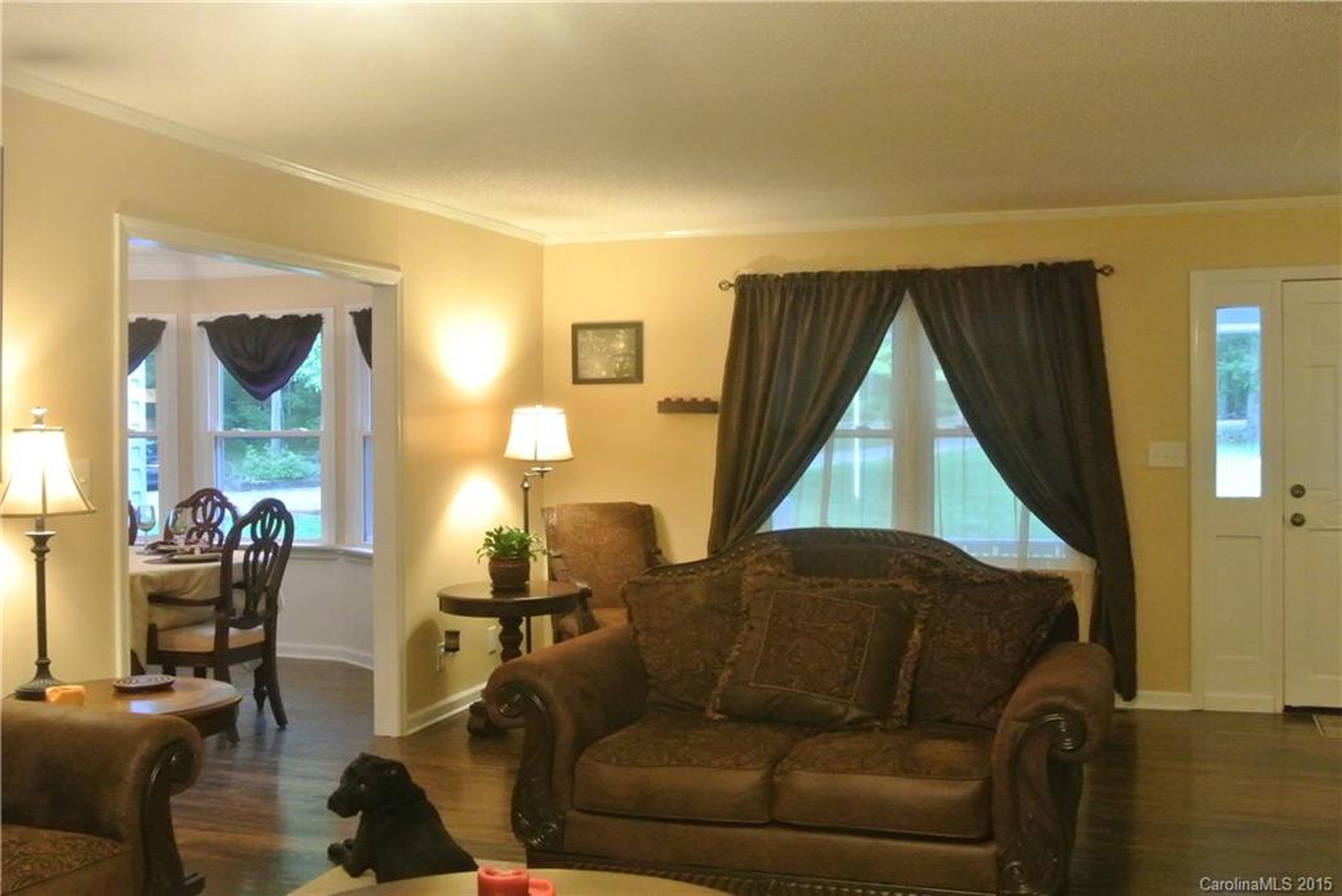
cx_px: 671
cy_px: 448
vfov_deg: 36.9
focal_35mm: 36
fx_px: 1343
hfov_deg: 53.1
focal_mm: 13.6
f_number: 9
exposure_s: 1/15
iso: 3200
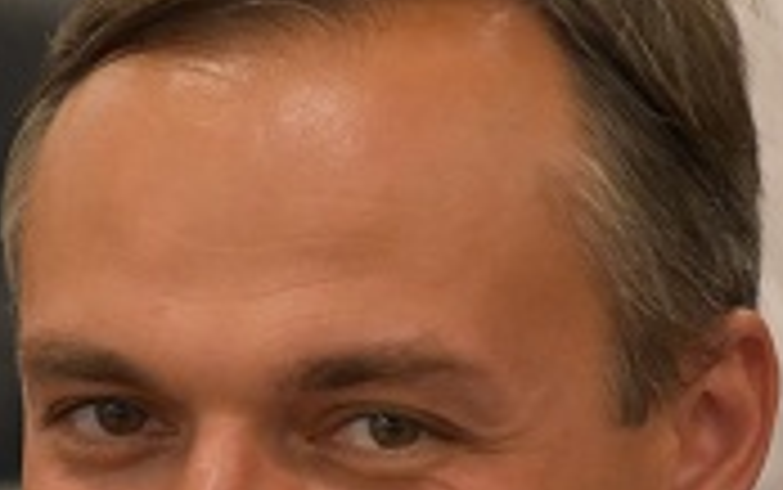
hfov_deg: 3.8
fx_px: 11846
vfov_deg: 2.4
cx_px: 382
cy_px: 607
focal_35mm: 555
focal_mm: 105
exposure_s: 1/125
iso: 3200
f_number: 5.6
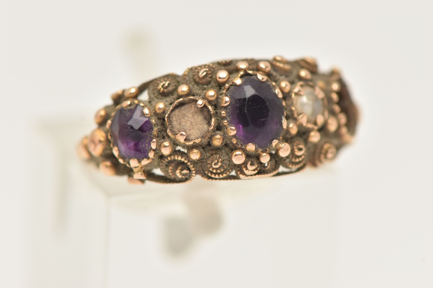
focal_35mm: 158
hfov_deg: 13.0
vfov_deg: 8.7
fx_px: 1894
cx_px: 216
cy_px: 144
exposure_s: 1/100
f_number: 9
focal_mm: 105
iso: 400
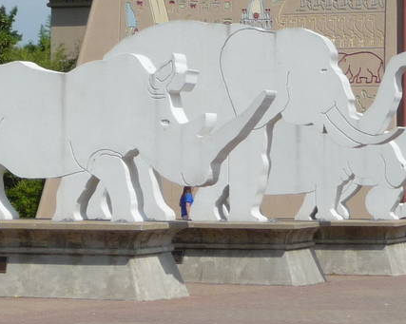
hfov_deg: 10.5
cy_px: 45
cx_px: 148
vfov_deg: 8.4
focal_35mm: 183
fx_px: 2197
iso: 100
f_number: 4.2
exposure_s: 1/1300
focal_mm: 8.5
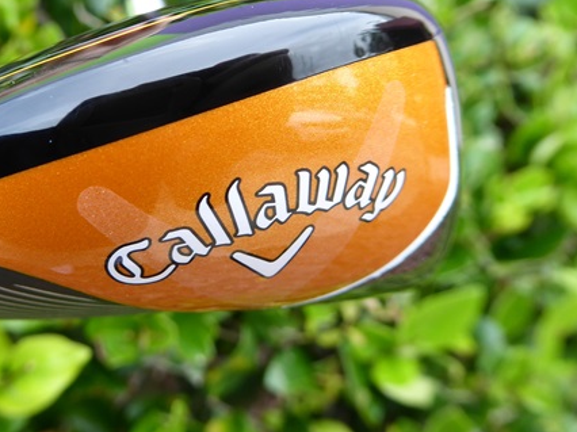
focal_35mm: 37
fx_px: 616
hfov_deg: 48.6
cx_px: 158
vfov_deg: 38.5
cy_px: 179
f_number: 3.3
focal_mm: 4.3
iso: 100
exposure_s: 1/60
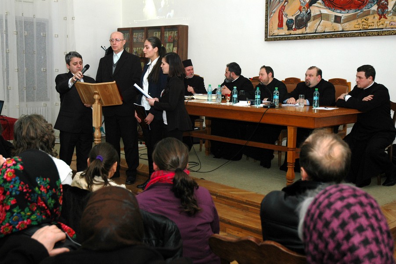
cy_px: 132
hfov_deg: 42.4
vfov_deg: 28.9
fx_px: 511
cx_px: 198
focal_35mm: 46
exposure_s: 1/60
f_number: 4.5
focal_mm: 31
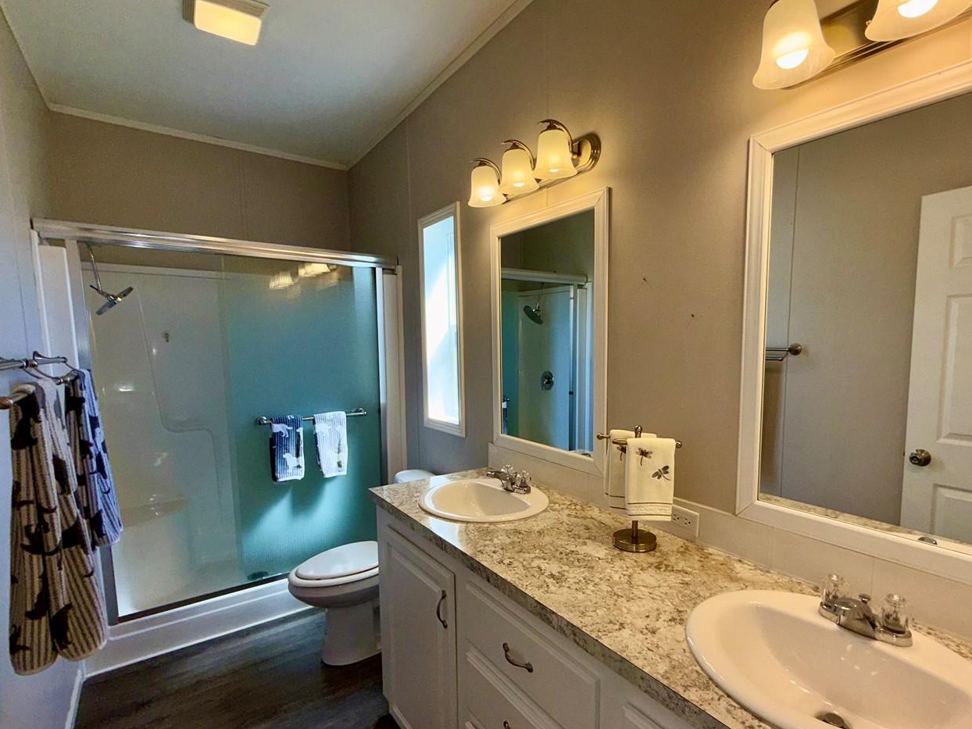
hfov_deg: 87.4
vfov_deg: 71.5
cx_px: 545
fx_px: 505
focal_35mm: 18
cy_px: 395
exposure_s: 1/156
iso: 16
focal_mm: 2.22
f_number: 2.2
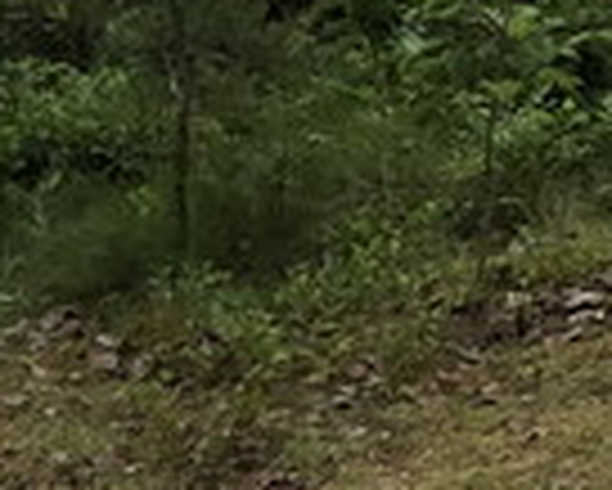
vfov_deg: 7.4
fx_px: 3498
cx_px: 1764
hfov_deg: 8.5
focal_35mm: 193
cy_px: -787
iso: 20
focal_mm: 3.99
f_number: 1.8
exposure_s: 1/1548
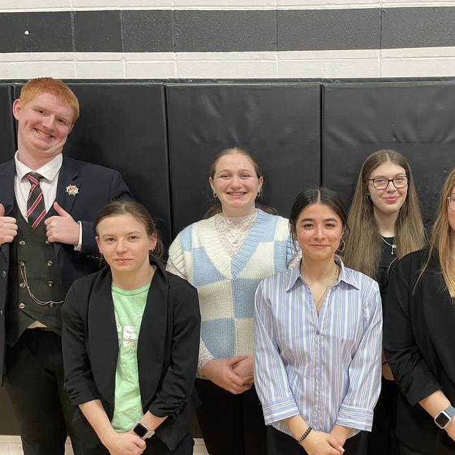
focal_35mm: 35
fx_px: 520
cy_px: 259
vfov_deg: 47.1
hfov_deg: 46.2
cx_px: 317
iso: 250
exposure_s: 1/60
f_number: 1.6
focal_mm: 4.2
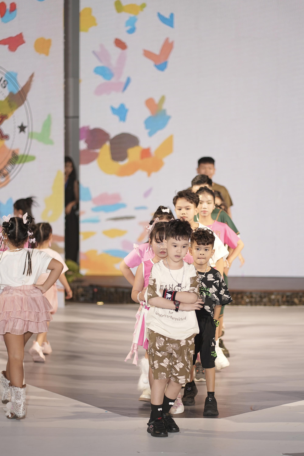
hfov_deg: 16.1
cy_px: 228
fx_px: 1077
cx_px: 152
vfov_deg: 23.9
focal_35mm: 85
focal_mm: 85
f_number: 1.8
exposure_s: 1/160
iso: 100
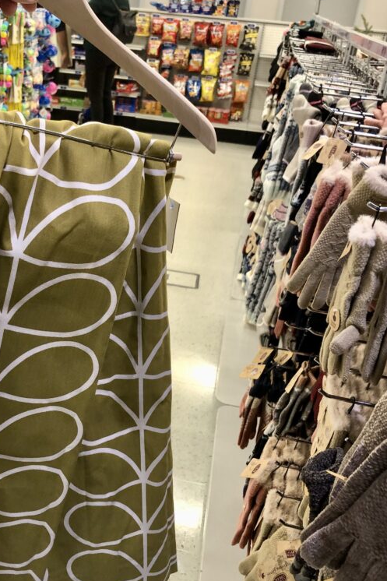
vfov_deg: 48.4
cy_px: 324
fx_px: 645
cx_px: 102
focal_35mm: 40
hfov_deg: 32.8
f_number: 1.8
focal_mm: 3.99
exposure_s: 1/20
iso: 40
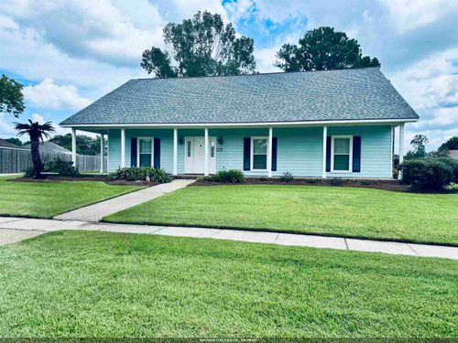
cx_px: 229
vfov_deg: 56.8
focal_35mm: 24
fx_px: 318
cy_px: 172
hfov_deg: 71.6
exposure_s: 1/3247
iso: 80
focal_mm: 6.76
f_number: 1.78
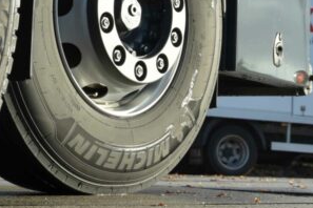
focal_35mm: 145
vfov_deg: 9.3
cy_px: -40
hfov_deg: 14.1
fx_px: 1261
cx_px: 58
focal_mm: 42
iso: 250
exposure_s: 1/250
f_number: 8
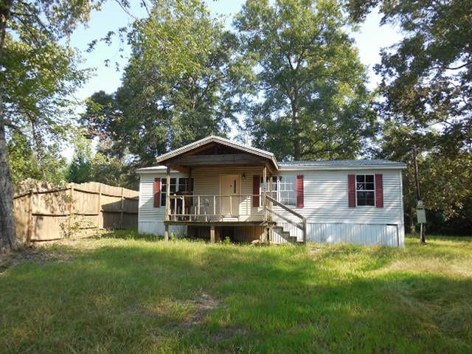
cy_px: 177
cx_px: 236
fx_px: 341
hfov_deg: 69.4
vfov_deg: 54.9
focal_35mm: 25
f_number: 3.1
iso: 125
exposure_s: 1/400
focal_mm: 4.5
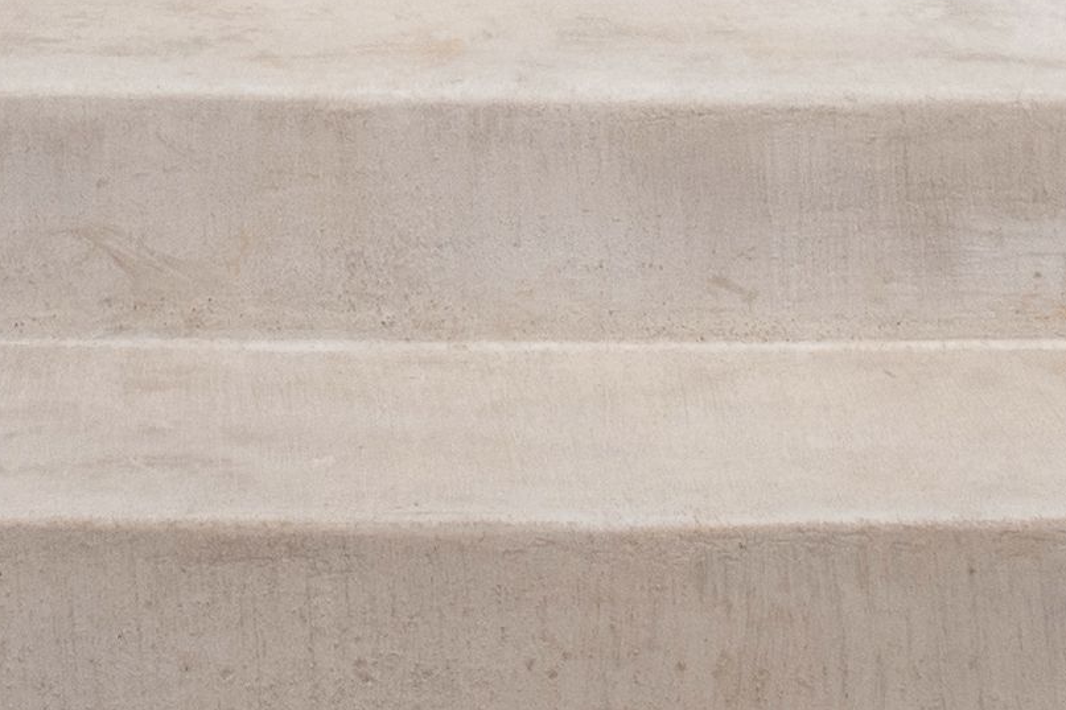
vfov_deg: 9.3
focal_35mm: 123
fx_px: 3634
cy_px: -1263
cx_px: 462
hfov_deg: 16.7
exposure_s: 1/80
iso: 800
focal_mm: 11
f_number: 8
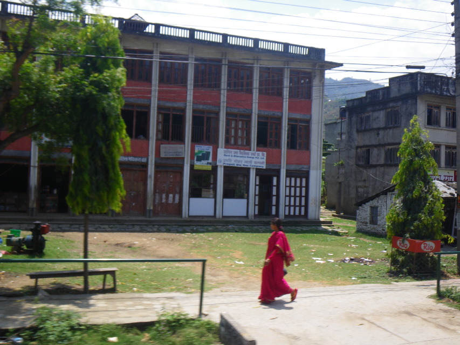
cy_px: 172
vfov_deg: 41.8
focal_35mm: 34
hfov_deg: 54.0
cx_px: 230
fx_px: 452
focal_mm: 6.1
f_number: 4.6
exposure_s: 1/250
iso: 50
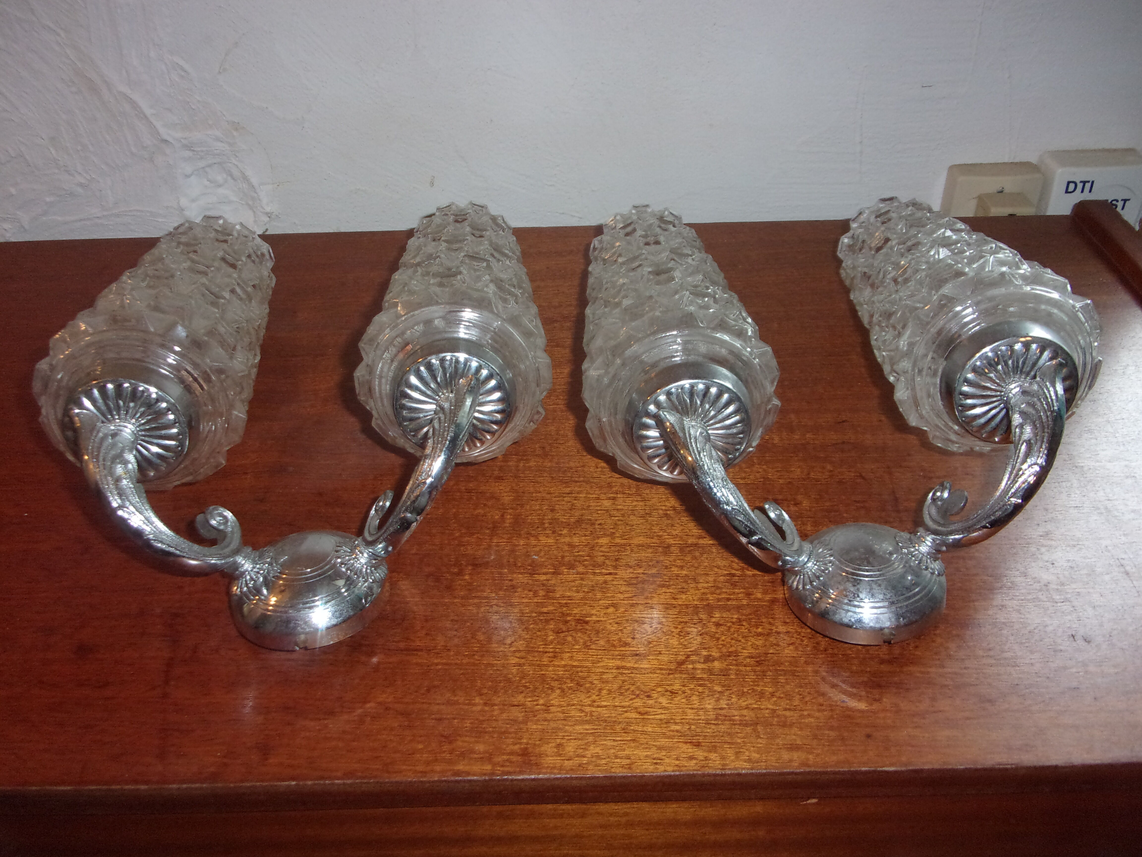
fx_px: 924
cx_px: 571
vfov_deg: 49.7
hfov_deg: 63.4
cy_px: 428
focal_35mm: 28
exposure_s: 1/34
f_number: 3.9
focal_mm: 5.1
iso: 200
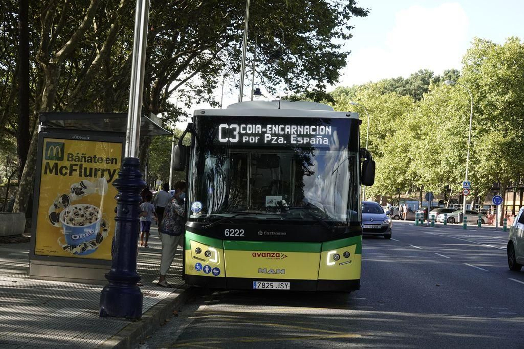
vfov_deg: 18.9
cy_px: 174
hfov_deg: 28.1
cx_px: 262
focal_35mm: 72
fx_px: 1048
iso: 400
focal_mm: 26.42
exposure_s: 1/1000
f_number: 3.5
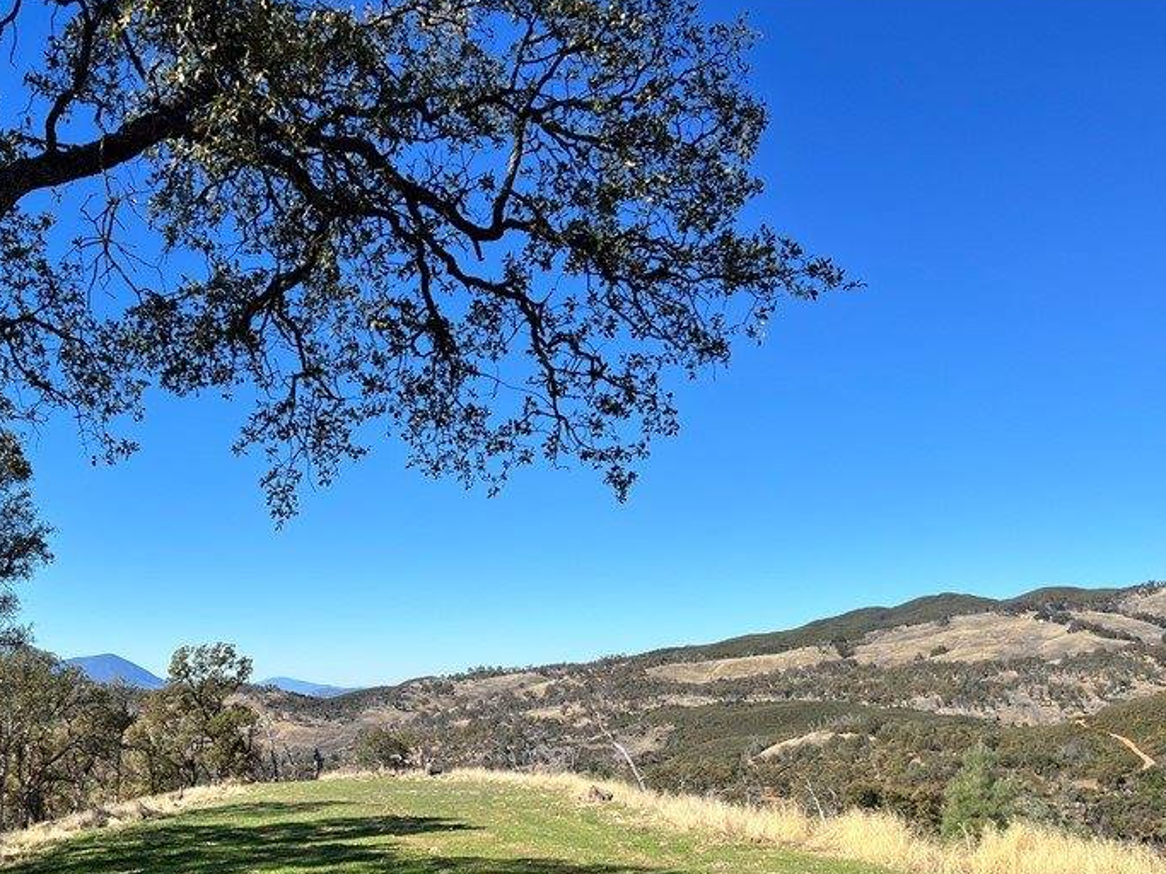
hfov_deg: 47.4
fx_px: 1313
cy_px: 635
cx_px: 432
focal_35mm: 39
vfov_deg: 36.1
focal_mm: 5.7
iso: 50
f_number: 1.5
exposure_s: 1/3704
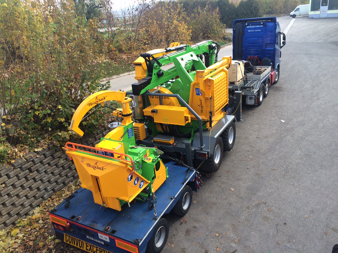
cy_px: 126
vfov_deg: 48.2
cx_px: 169
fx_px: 283
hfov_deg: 61.7
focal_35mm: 29
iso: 32
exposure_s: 1/161
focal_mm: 4.15
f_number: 2.2
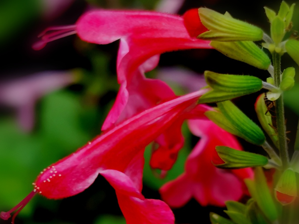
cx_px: 149
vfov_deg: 14.6
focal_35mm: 101
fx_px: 872
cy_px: 161
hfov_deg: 19.5
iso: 200
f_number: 1.4
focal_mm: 4.66
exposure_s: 1/100
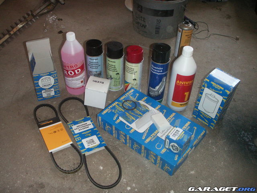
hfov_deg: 50.1
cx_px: 128
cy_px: 96
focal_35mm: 37
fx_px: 275
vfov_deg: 38.7
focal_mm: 7.7
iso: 160
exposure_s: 1/40
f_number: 3.5
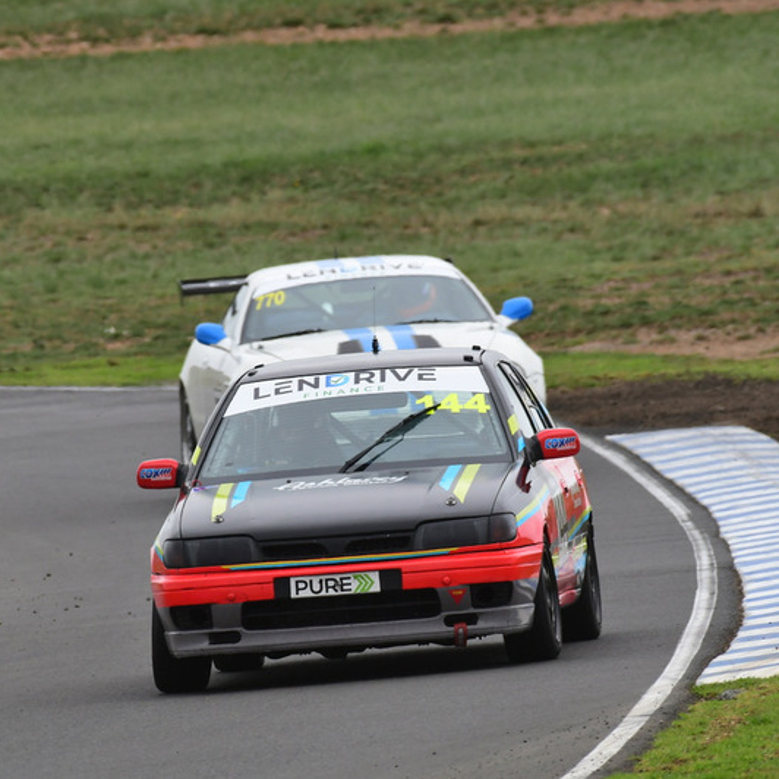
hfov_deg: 1.8
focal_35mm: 959
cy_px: 390
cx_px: 308
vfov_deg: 1.8
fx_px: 24417
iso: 640
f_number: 10
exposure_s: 1/640
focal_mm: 500
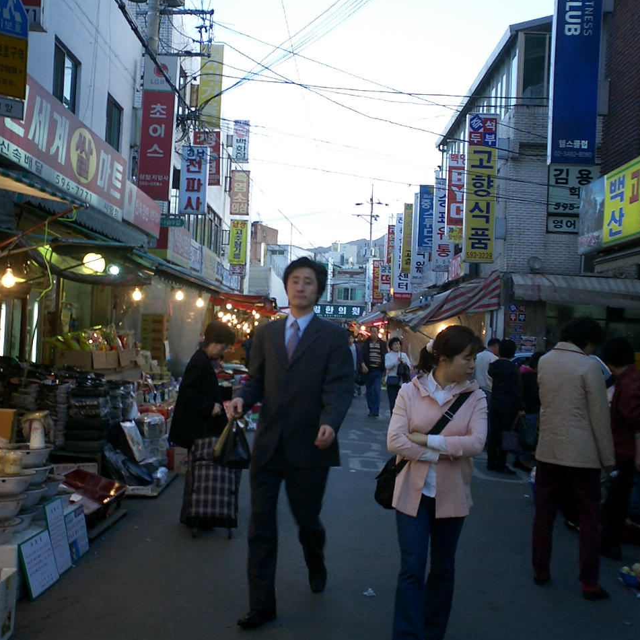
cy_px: 321
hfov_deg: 38.3
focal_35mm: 44
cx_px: 310
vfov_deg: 38.3
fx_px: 920
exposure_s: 1/60
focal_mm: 5.6
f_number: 3.5
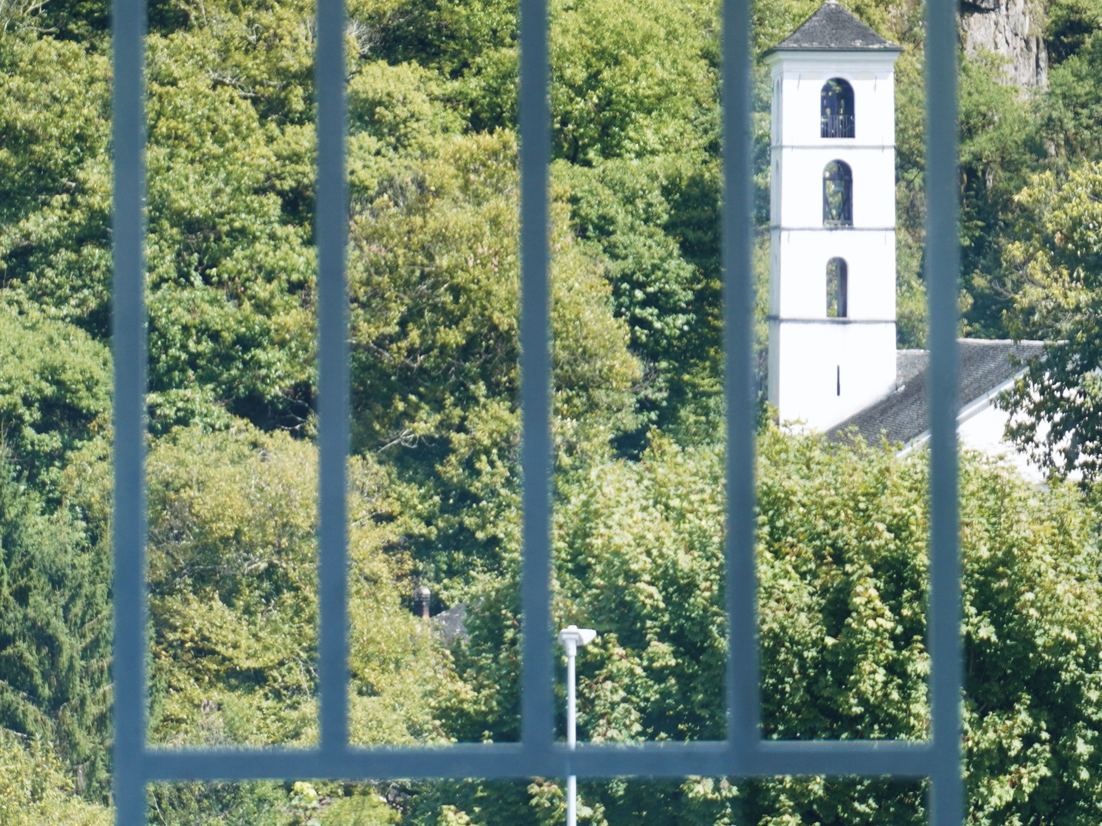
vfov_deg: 9.8
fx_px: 4807
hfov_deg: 13.1
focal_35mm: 151
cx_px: 509
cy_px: 110
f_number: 5.6
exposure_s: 1/160
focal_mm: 50
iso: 200
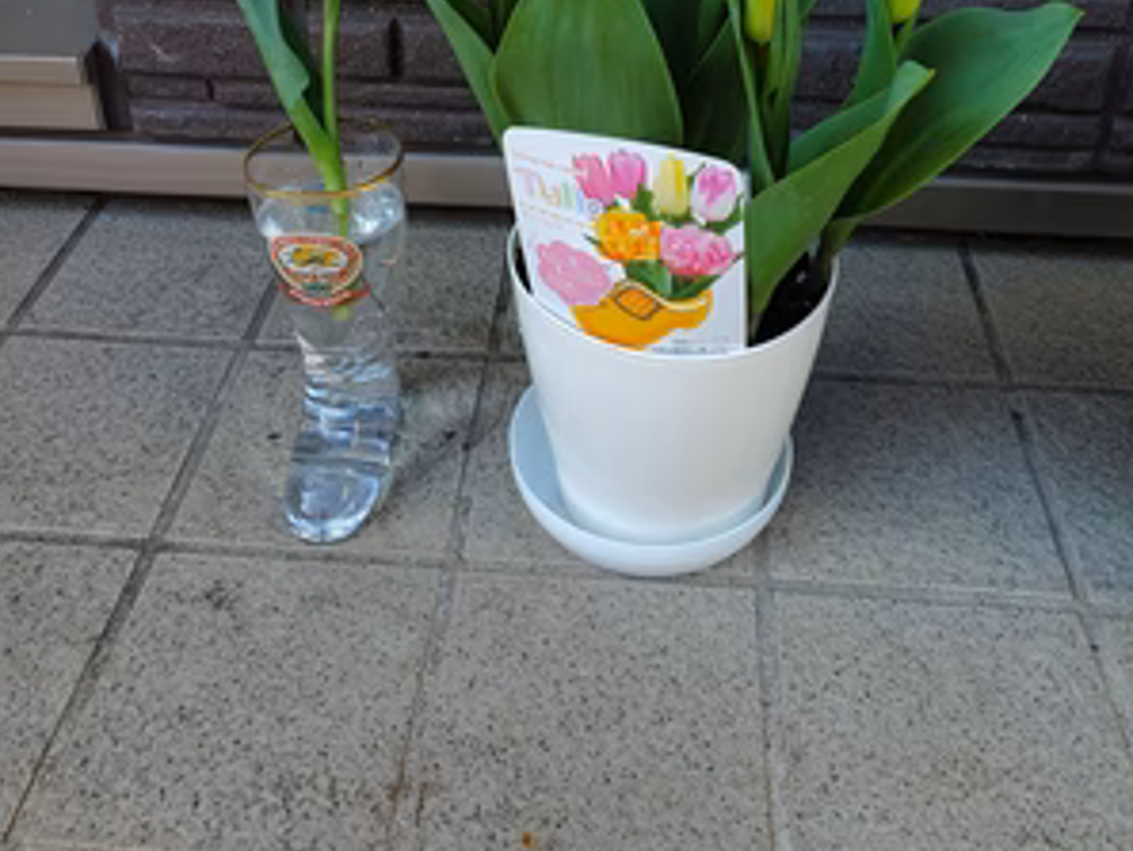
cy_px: 99
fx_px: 1146
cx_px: 568
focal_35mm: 35
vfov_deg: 38.2
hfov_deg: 52.6
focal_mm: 4.3
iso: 50
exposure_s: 1/206
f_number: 2.4
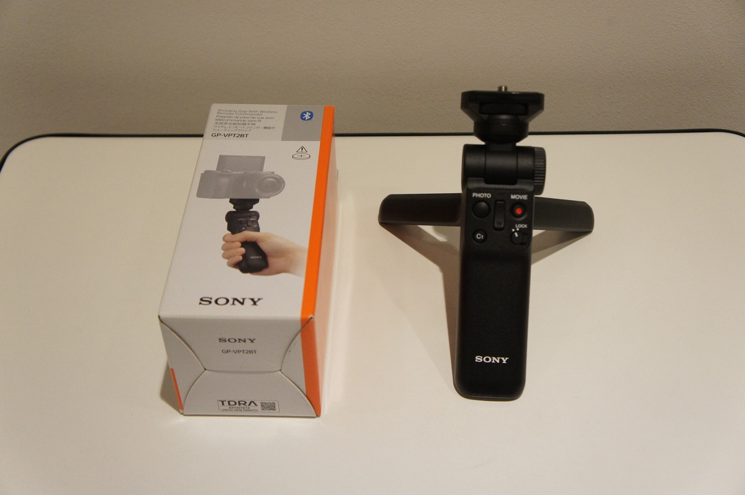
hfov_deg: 45.0
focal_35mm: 44
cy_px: 248
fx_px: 899
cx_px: 372
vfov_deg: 30.8
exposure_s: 1/500
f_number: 4
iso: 1600
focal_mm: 29
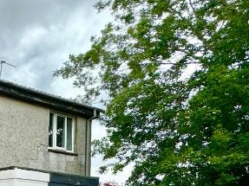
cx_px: -164
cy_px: 238
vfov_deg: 25.3
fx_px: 360
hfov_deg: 24.4
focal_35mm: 50
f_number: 2.2
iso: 50
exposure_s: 1/1832
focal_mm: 2.22
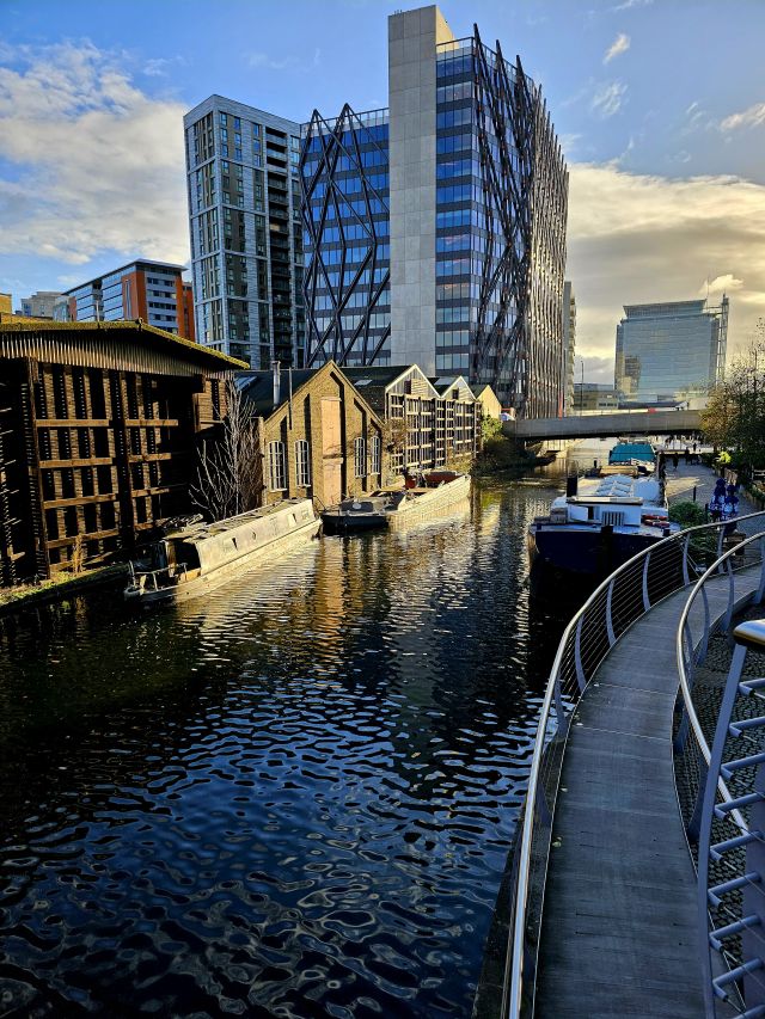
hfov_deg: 58.9
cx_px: 382
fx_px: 678
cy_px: 510
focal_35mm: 23
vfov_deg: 73.9
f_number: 1.7
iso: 10
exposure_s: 1/227
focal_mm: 6.3
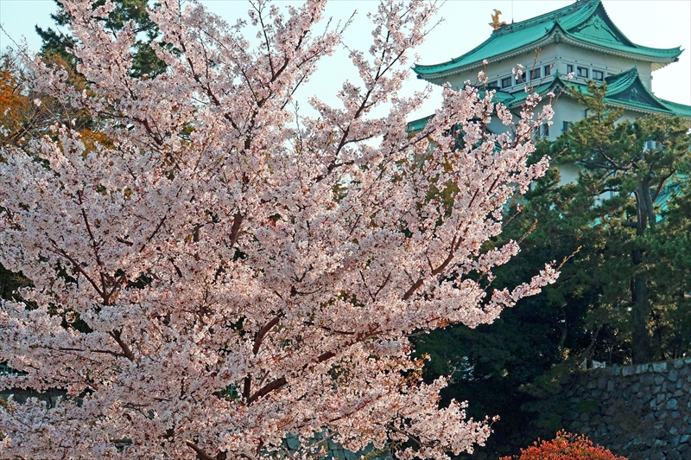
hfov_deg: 20.9
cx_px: 346
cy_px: 230
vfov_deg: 14.0
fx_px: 1870
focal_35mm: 98
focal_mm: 65
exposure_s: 1/1000
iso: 400
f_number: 8
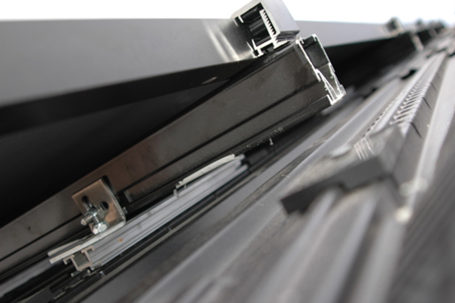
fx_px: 531
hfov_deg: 46.4
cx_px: 228
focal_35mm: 42
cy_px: 152
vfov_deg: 31.9
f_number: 3.8
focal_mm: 28
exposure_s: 1/320
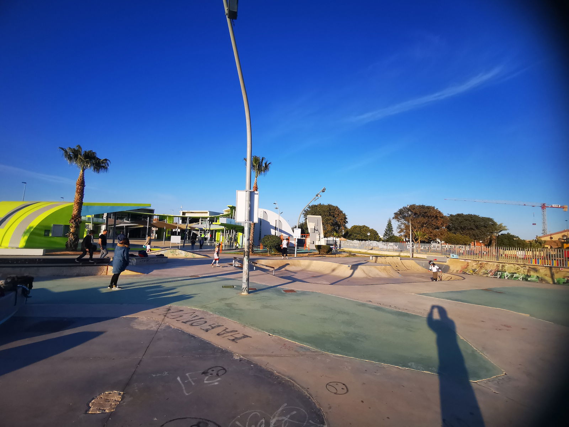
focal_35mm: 16
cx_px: 284
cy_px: 214
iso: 50
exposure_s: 1/812
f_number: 2.2
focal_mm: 2.35
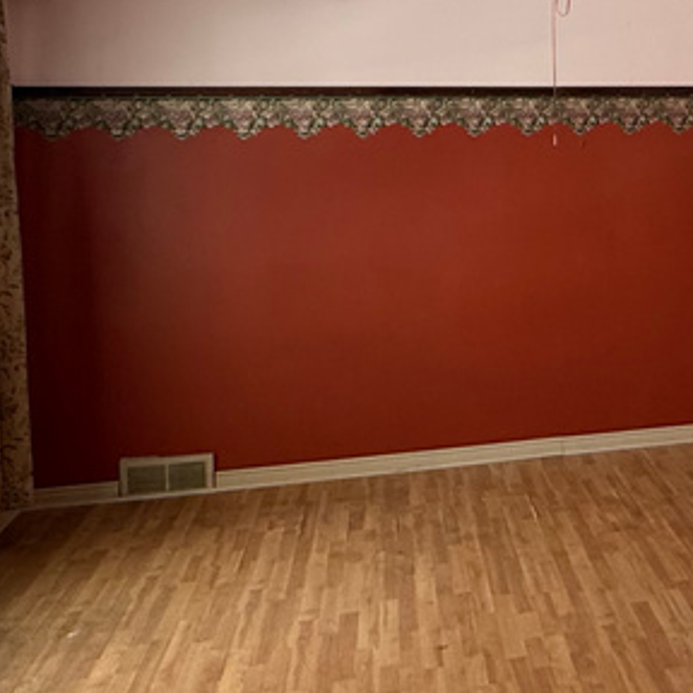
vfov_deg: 37.0
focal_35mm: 44
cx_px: 671
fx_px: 997
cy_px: 137
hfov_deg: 35.2
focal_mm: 2.22
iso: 200
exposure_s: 1/99
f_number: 2.2
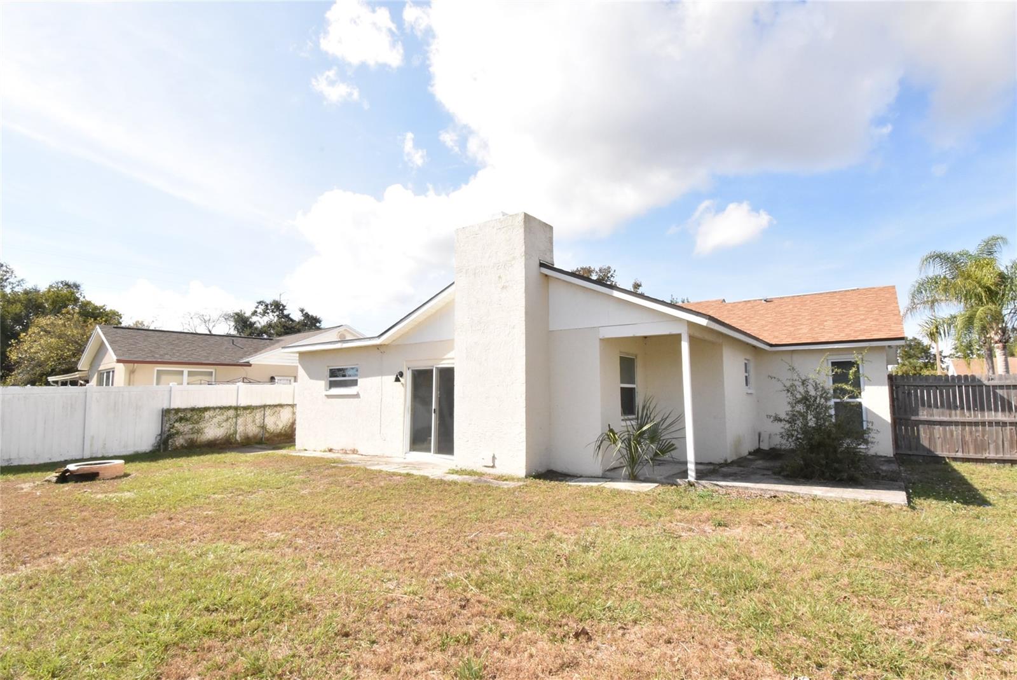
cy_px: 340
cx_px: 508
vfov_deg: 67.5
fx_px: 509
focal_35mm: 18
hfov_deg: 90.0
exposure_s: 1/200
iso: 1600
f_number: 25
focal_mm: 12
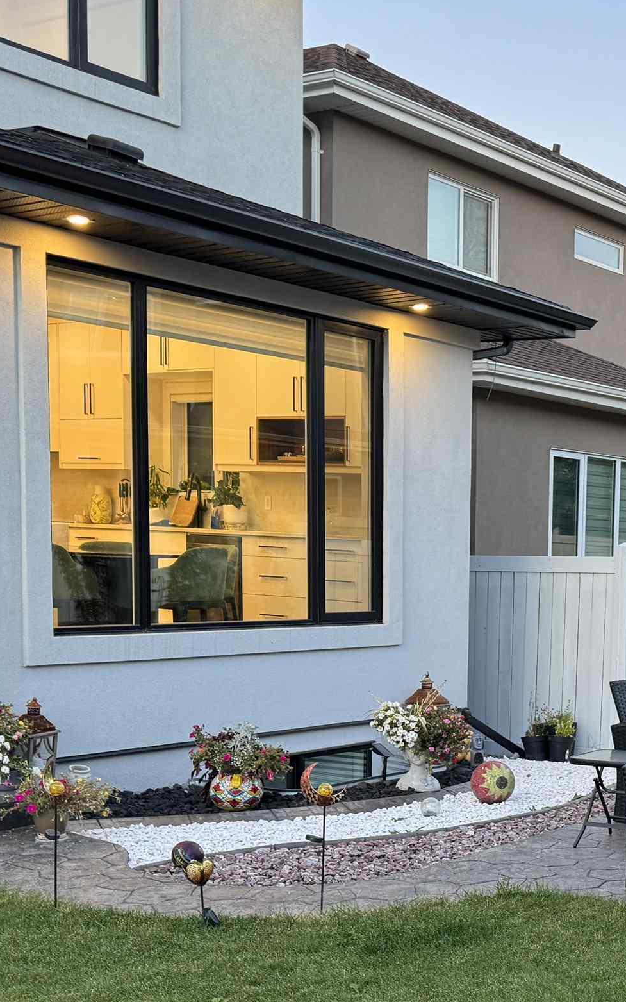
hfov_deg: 24.1
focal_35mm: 50
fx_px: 1365
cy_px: 706
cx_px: 696
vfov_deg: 39.6
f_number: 1.78
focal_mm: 6.76
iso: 125
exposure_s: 1/60
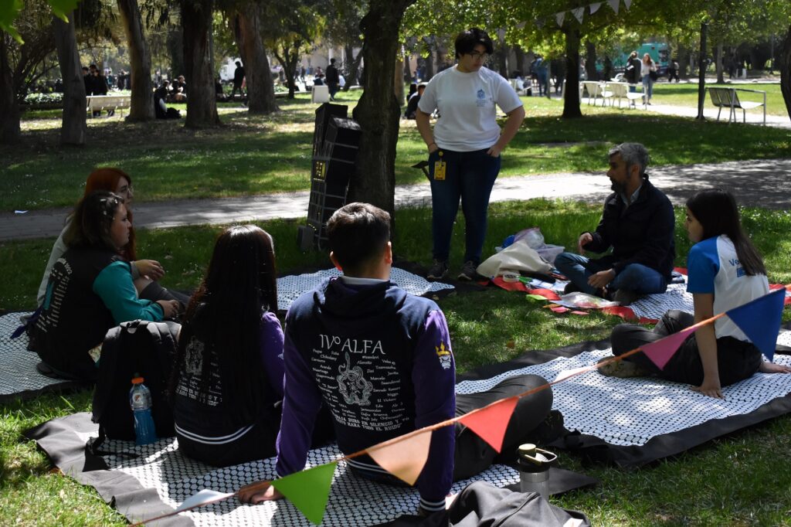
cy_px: 264
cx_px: 396
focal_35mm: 48
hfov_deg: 41.1
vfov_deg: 28.1
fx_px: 1054
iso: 1600
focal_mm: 32
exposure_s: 1/4000
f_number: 4.5
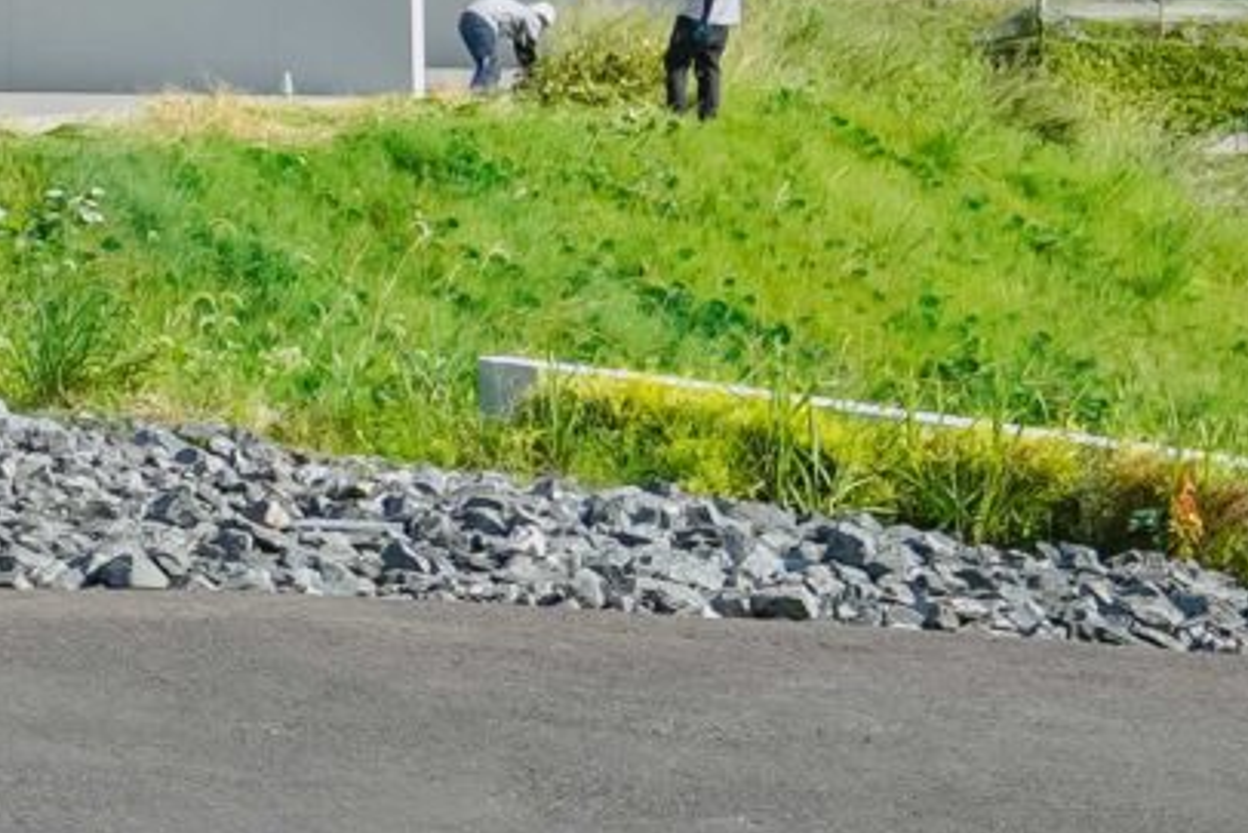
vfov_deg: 8.2
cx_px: -1881
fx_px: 5687
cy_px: -370
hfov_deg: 10.5
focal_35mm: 164
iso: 100
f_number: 4.5
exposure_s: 1/640
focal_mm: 26
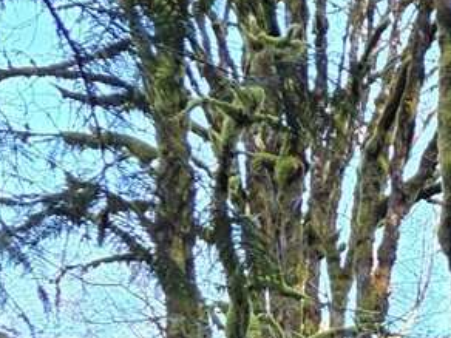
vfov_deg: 10.8
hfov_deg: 14.5
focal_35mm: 126
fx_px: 1642
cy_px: 657
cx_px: 698
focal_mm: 5.4
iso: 50
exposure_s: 1/180
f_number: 1.8
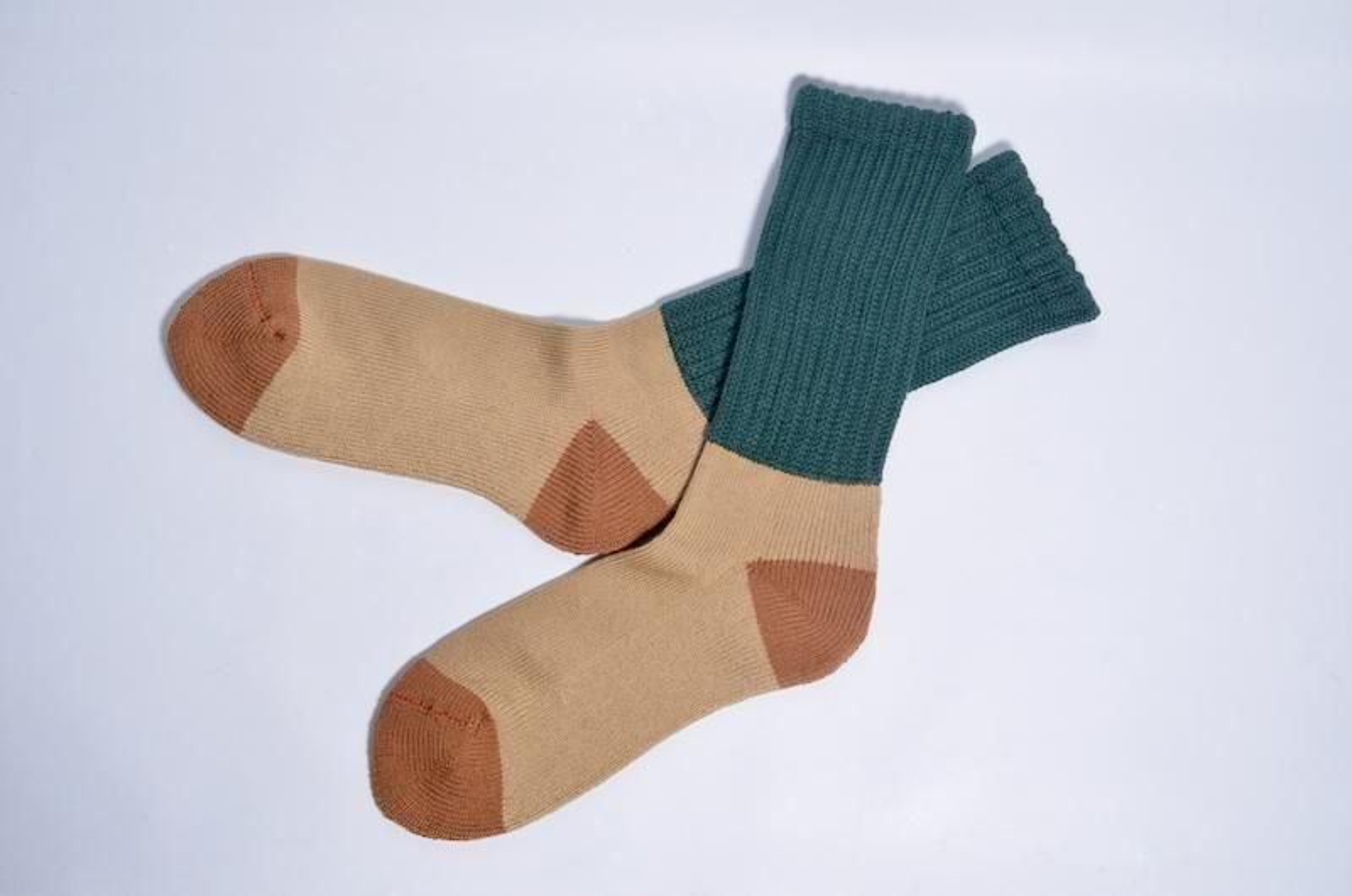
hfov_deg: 33.5
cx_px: 676
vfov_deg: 22.5
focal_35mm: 60
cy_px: 448
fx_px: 2249
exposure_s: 1/125
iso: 800
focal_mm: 40
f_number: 5.6
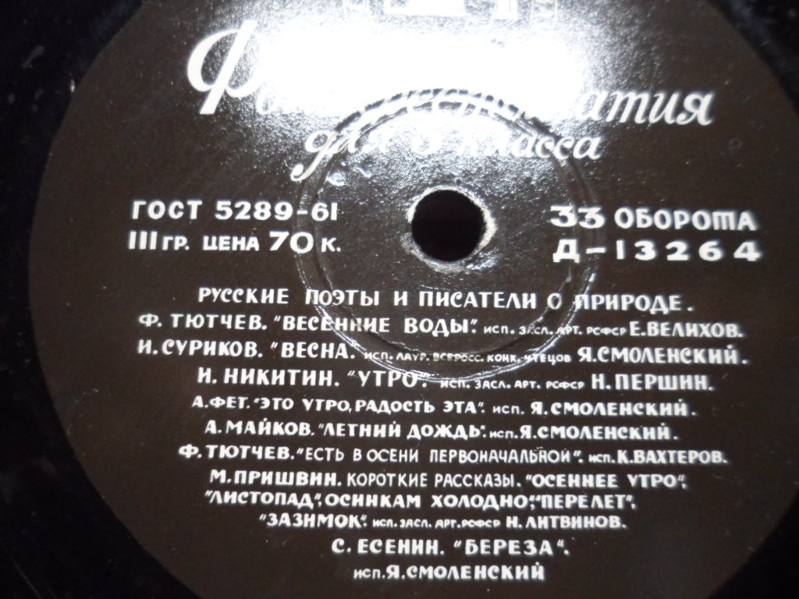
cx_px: 400
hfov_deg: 67.3
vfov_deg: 53.1
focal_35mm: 26
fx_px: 600
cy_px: 300
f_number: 3.3
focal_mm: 4.9
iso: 400
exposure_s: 1/30
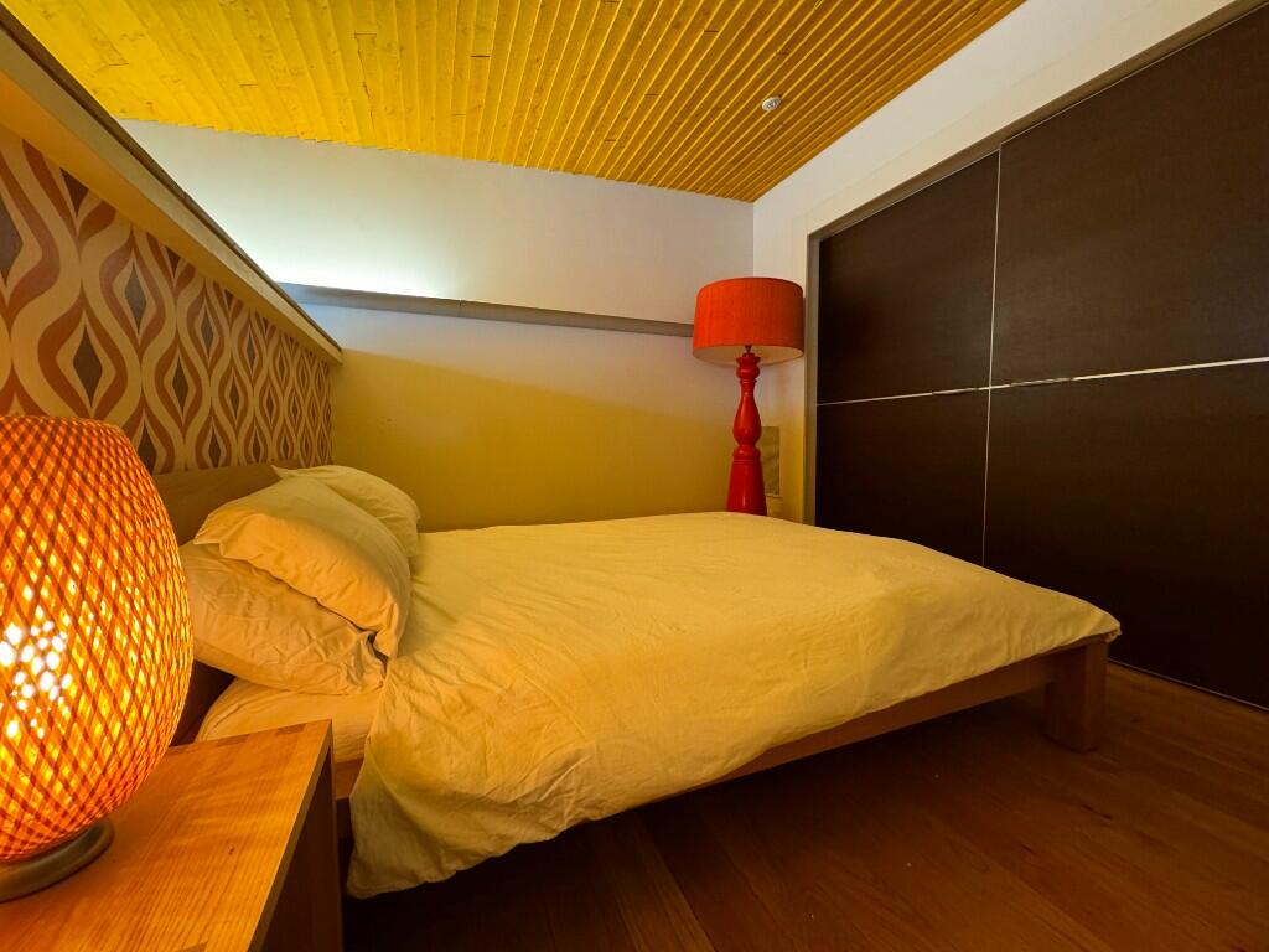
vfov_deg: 85.7
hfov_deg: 102.1
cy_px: 476
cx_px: 634
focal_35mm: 14
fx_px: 513
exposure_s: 1/50
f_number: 2.2
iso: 320
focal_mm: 2.22
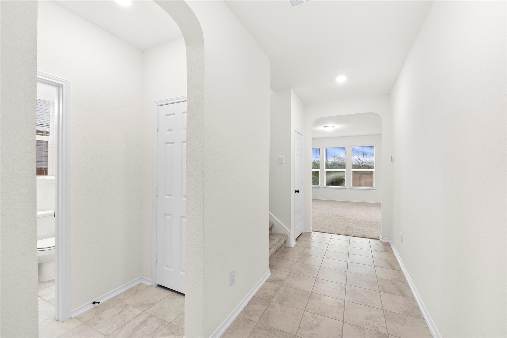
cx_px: 254
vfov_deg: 77.3
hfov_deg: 100.4
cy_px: 169
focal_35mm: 15
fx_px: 211
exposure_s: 1/1.67
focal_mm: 10
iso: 100
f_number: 8
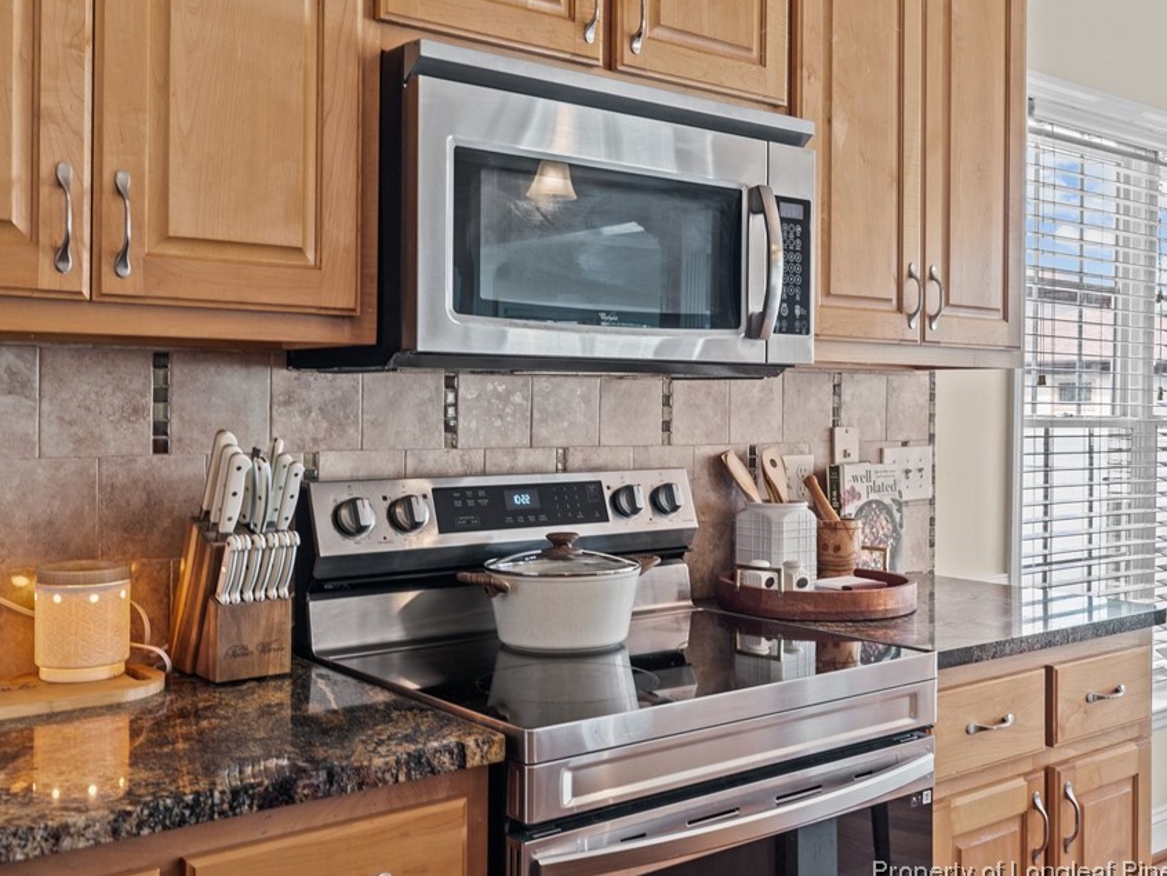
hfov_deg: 50.0
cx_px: 670
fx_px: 1248
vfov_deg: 38.6
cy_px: 394
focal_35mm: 37
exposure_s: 1.3
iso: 200
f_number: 8
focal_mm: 30
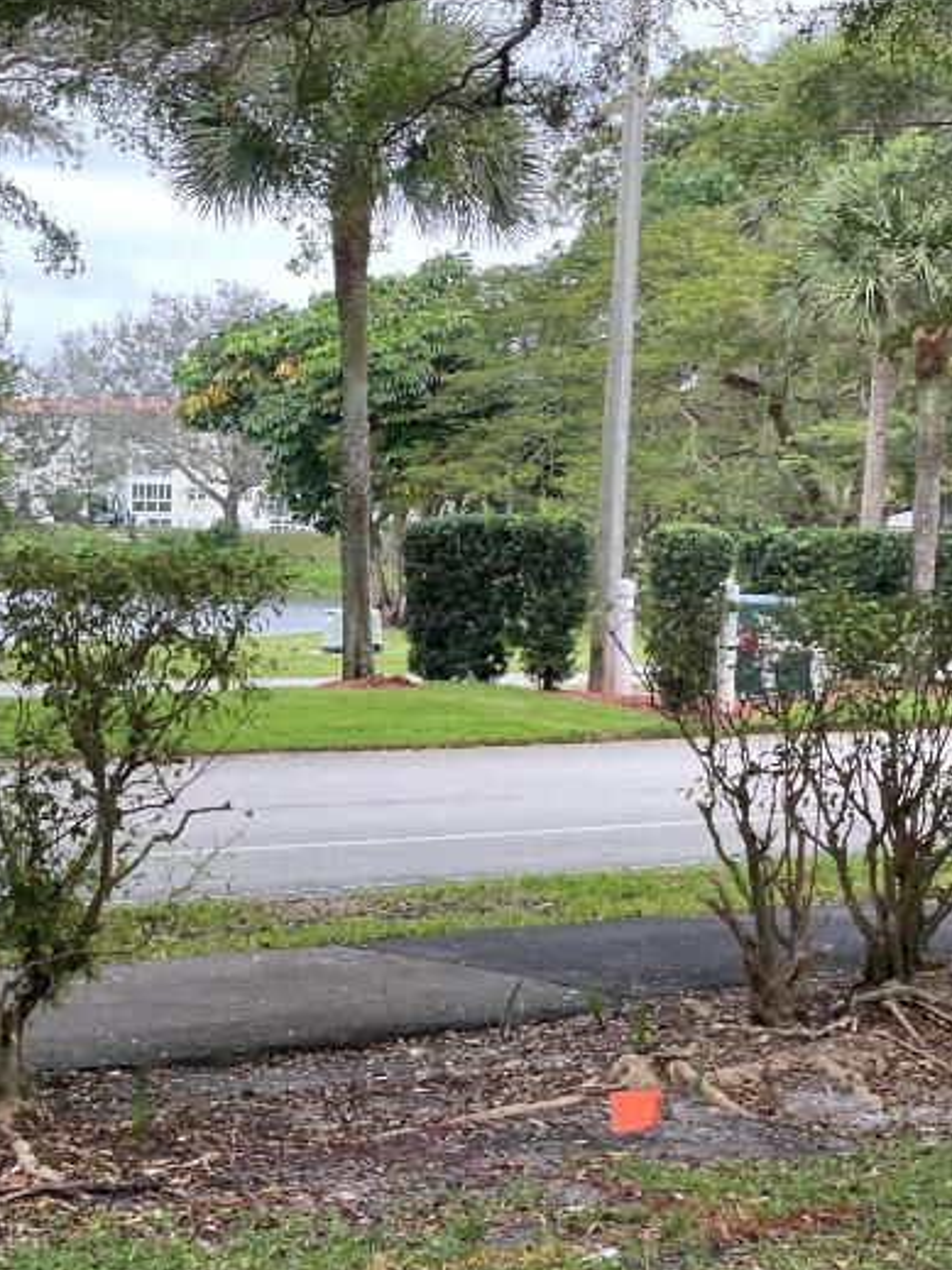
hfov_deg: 19.1
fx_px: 2825
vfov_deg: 25.2
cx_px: 524
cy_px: 886
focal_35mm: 77
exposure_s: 1/122
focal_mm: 6
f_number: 2
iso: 40
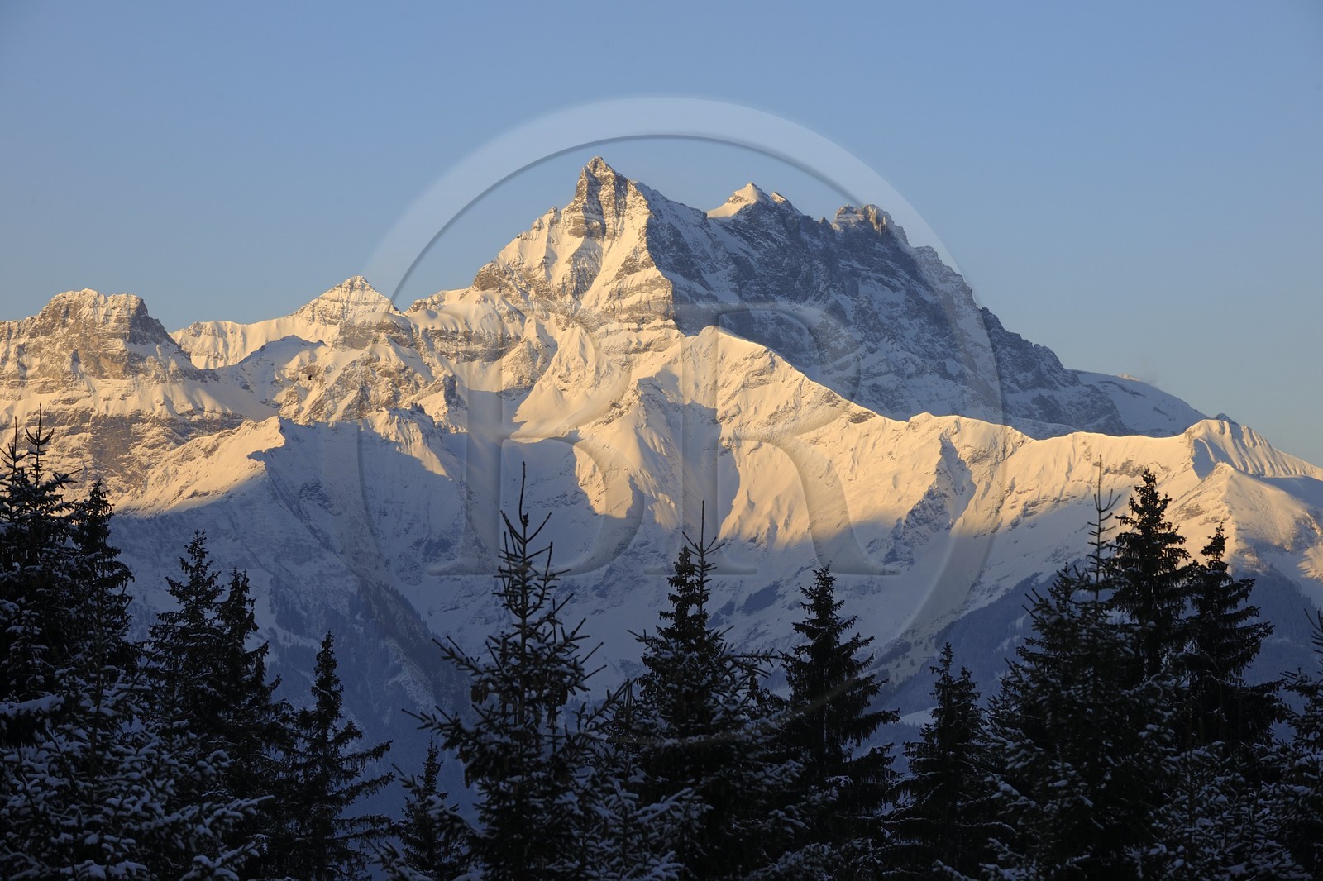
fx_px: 5144
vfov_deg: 9.8
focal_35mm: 140
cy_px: 440
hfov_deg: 14.7
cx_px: 662
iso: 200
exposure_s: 1/250
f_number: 9
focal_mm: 140
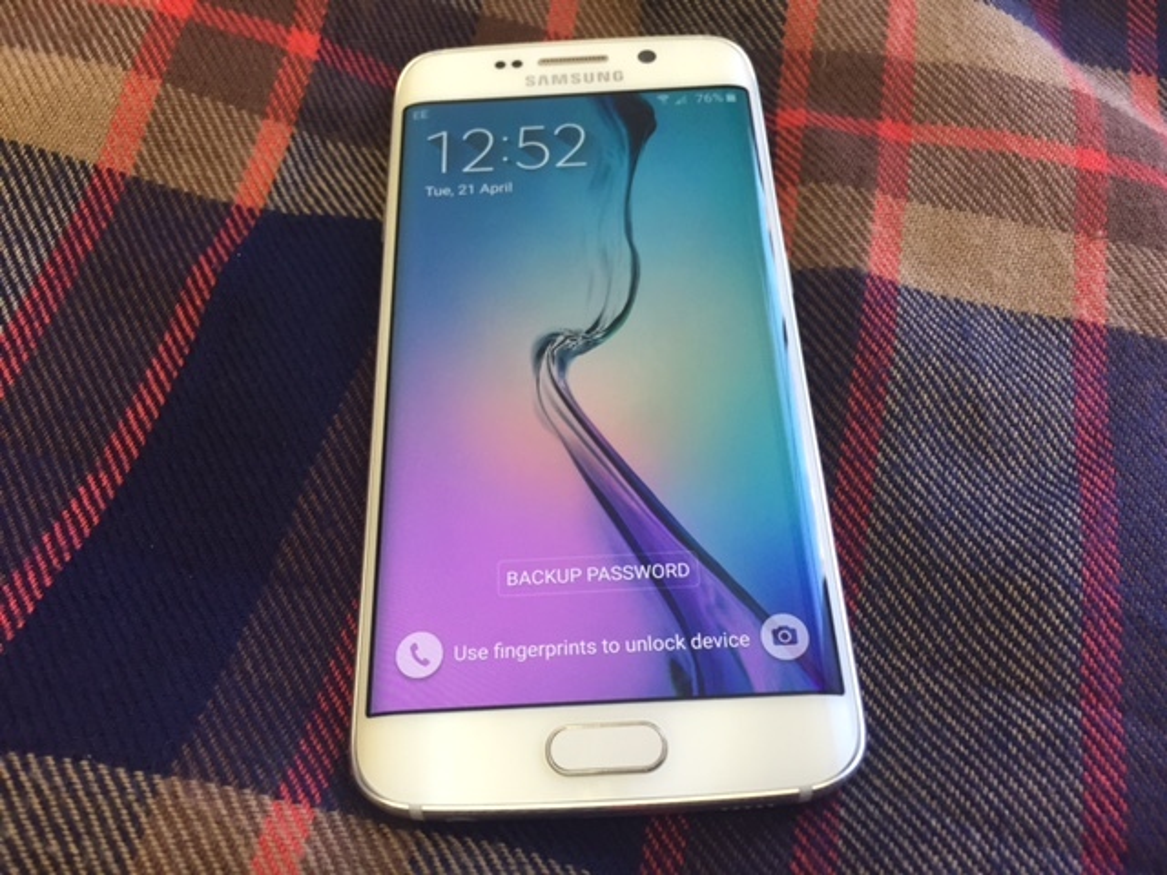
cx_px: 584
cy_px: 438
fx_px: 978
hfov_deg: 61.7
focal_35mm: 29
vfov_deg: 48.2
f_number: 2.2
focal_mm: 4.15
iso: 40
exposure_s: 1/30
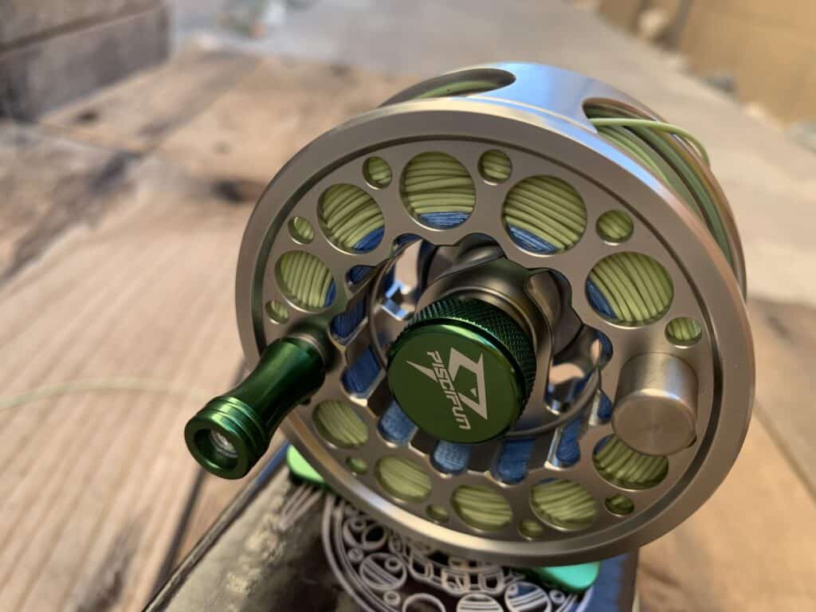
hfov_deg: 67.3
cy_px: 306
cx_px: 408
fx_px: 613
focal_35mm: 26
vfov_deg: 53.1
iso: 40
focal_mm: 4.25
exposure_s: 1/122
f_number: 1.8
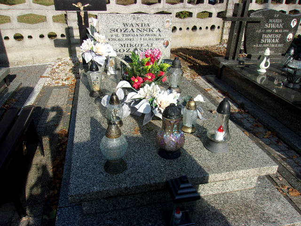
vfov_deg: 51.4
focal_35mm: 27
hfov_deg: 65.3
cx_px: 150
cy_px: 113
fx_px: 235
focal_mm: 4.9
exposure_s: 1/85
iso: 80
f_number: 10.4
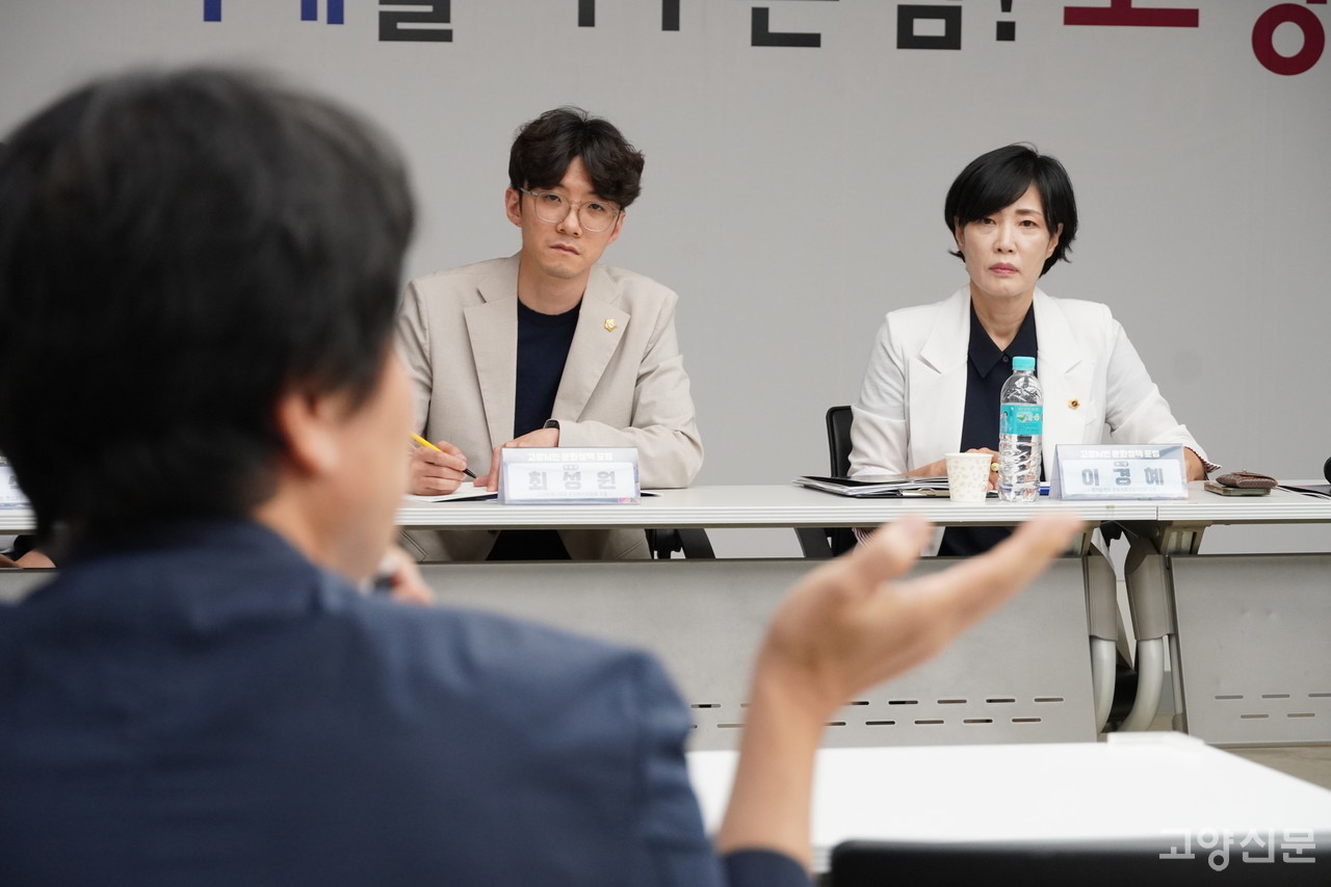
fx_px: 4269
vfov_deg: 11.9
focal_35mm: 116
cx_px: 666
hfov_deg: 17.7
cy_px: 444
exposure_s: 1/125
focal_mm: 77
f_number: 6.3
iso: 1600
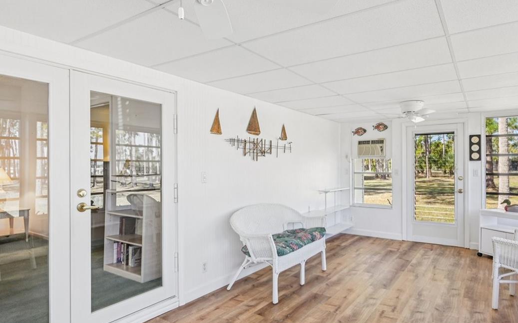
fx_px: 311
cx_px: 280
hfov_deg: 79.5
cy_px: 164
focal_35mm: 22
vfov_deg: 55.0
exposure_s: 1/80
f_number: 8
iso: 400
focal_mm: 14
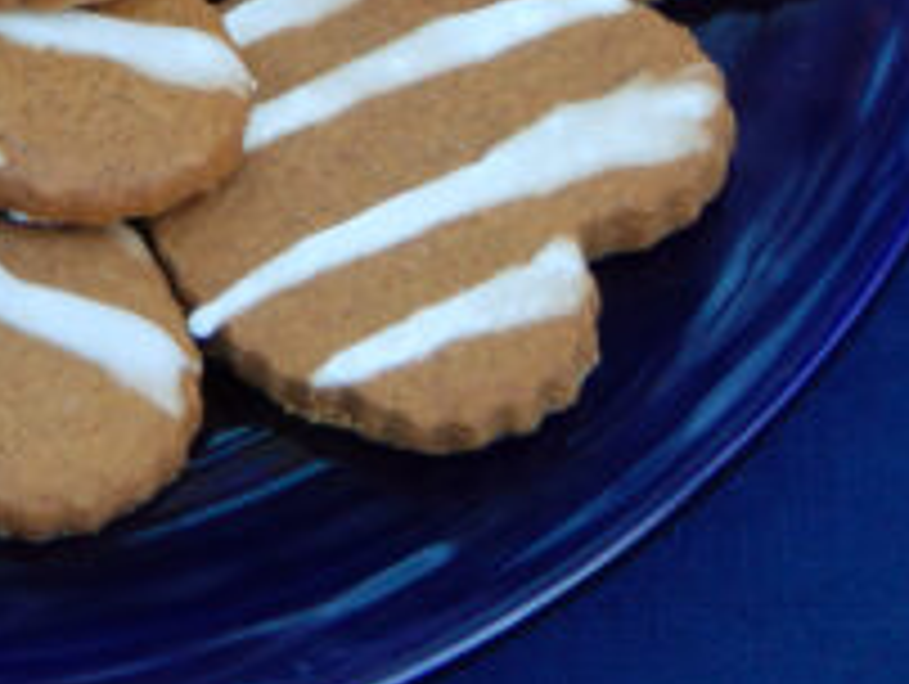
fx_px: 4759
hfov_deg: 10.7
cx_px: -243
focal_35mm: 181
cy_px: -292
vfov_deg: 8.1
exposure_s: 1/30
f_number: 4
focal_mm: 10.9
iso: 200
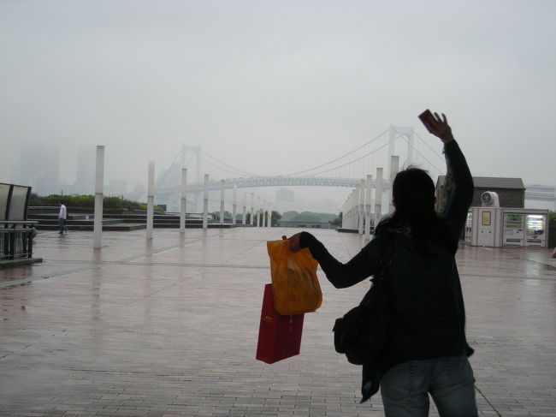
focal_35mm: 61
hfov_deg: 31.7
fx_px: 979
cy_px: 208
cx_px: 278
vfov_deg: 24.0
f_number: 3.5
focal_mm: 9.9
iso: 101
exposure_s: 1/59.7
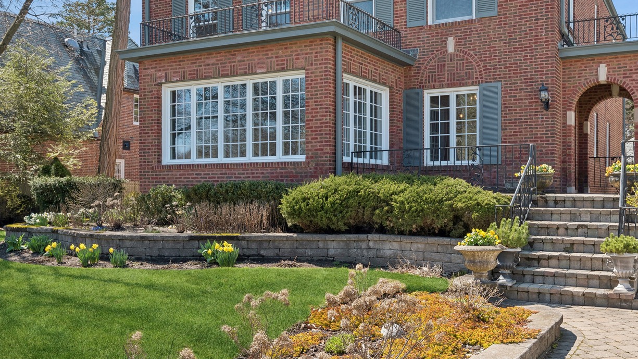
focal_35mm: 36
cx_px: 380
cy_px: 118
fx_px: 609
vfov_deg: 32.5
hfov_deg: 54.9
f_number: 9
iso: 200
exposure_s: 1/250
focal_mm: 26
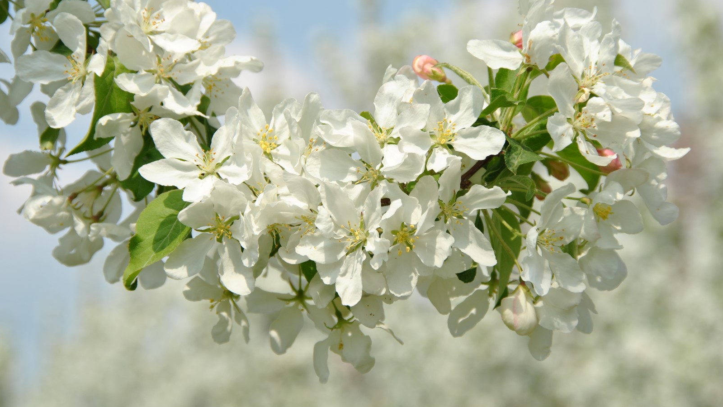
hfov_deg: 16.9
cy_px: 192
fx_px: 2434
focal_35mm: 127
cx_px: 364
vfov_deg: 9.5
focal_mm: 80
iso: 100
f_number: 7.1
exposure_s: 1/400
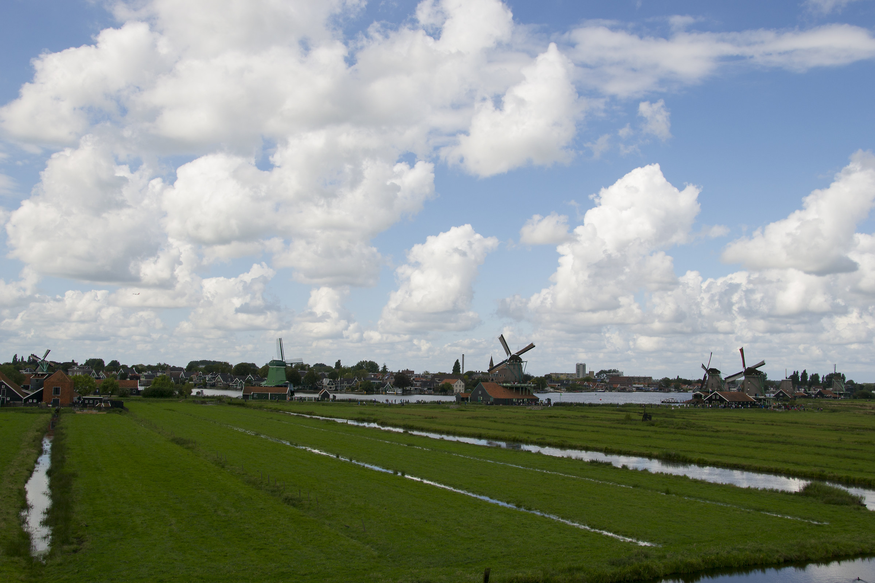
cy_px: 292
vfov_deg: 36.9
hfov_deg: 53.1
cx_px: 438
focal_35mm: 36
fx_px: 875
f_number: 9
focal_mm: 24
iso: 100
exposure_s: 1/320
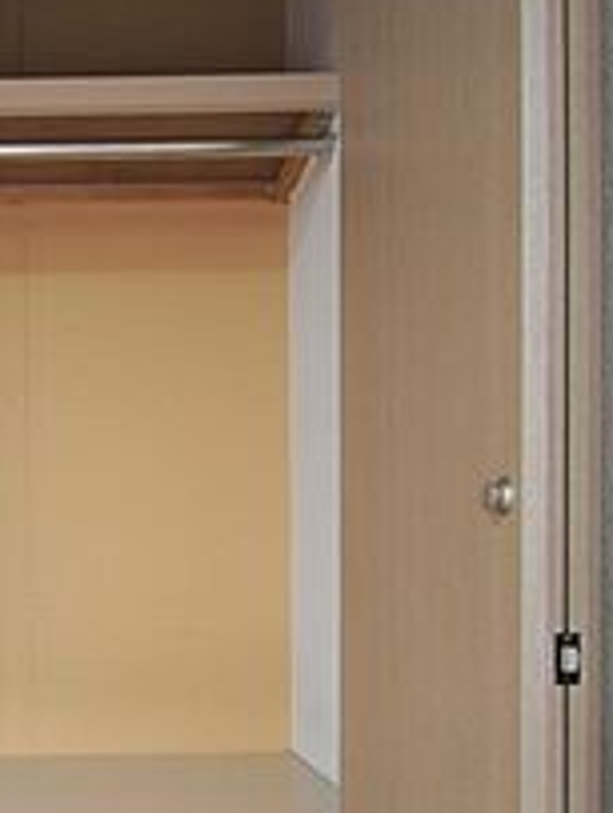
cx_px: 54
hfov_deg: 38.8
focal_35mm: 34
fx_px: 800
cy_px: 589
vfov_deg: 52.0
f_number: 3.5
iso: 160
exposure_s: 1/30
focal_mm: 10
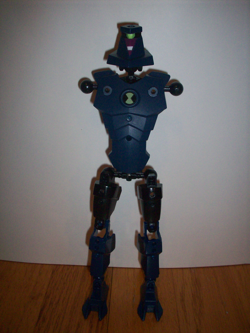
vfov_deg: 50.1
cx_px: 125
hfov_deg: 38.7
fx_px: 356
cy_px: 166
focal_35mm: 37
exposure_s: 1/64
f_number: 2.8
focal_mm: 6.2
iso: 160
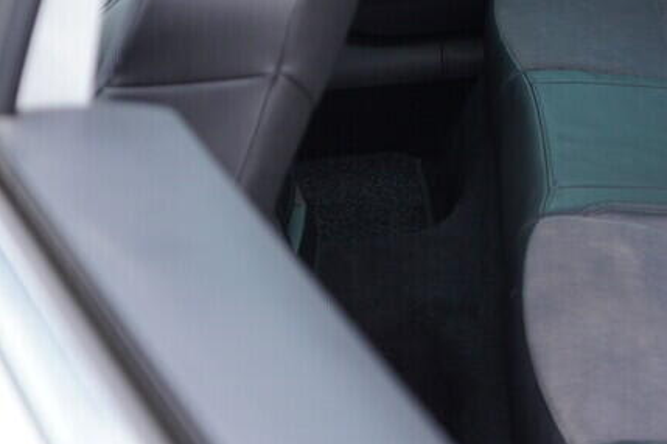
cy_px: -54
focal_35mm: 86
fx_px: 1593
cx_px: 770
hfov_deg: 22.1
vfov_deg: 15.4
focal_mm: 24
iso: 200
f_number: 2.8
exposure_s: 1/40
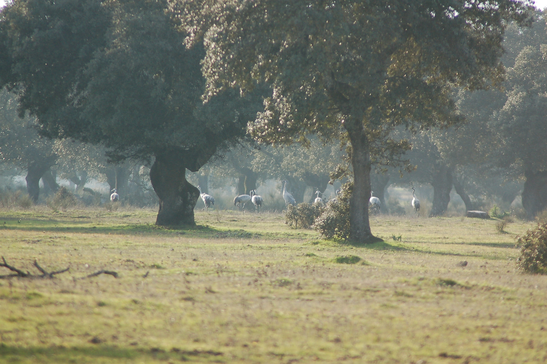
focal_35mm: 450
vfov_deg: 3.0
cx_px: 274
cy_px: 182
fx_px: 6830
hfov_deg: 4.6
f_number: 6.3
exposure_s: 1/500
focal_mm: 300
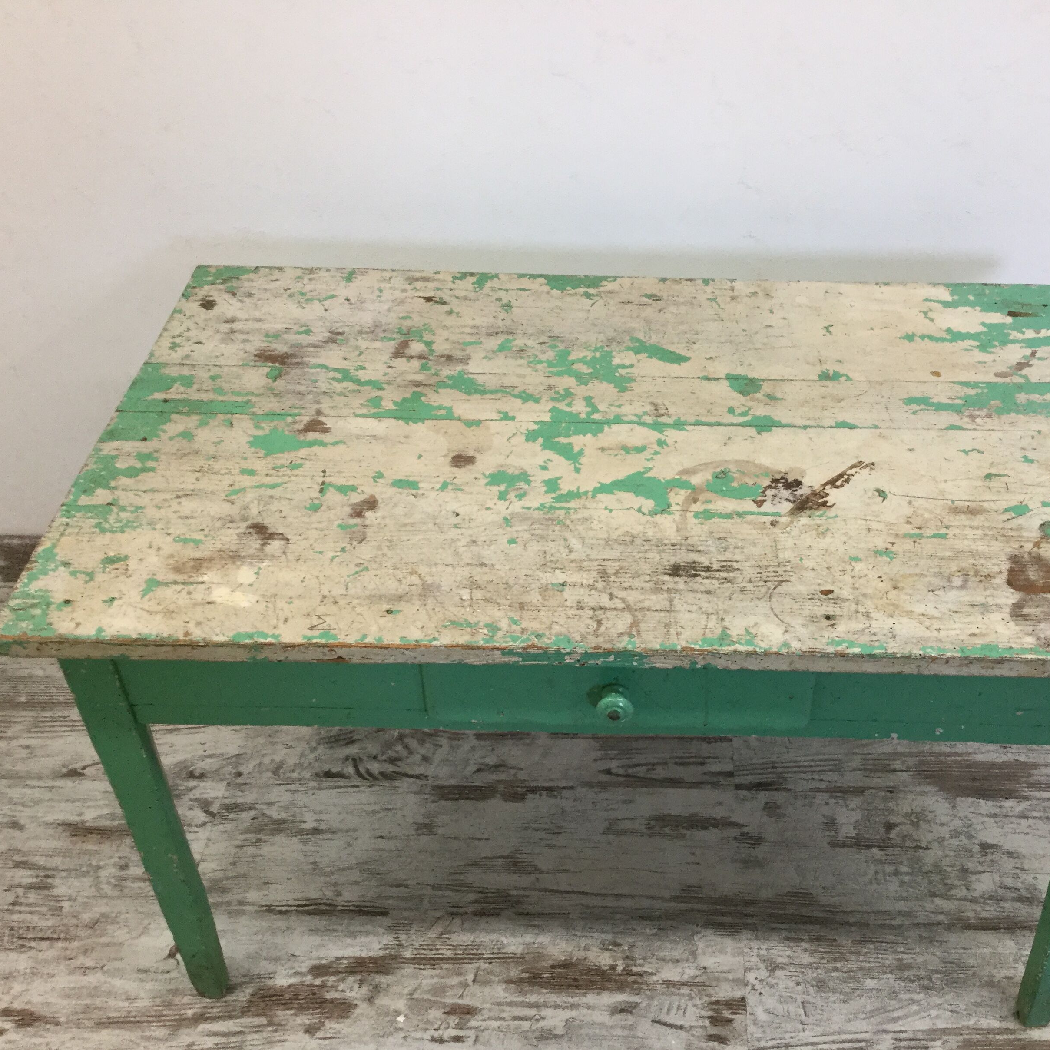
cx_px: 638
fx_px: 1270
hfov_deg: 44.7
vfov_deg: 44.9
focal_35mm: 37
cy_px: 530
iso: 50
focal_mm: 3.3
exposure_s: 1/33
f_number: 2.4
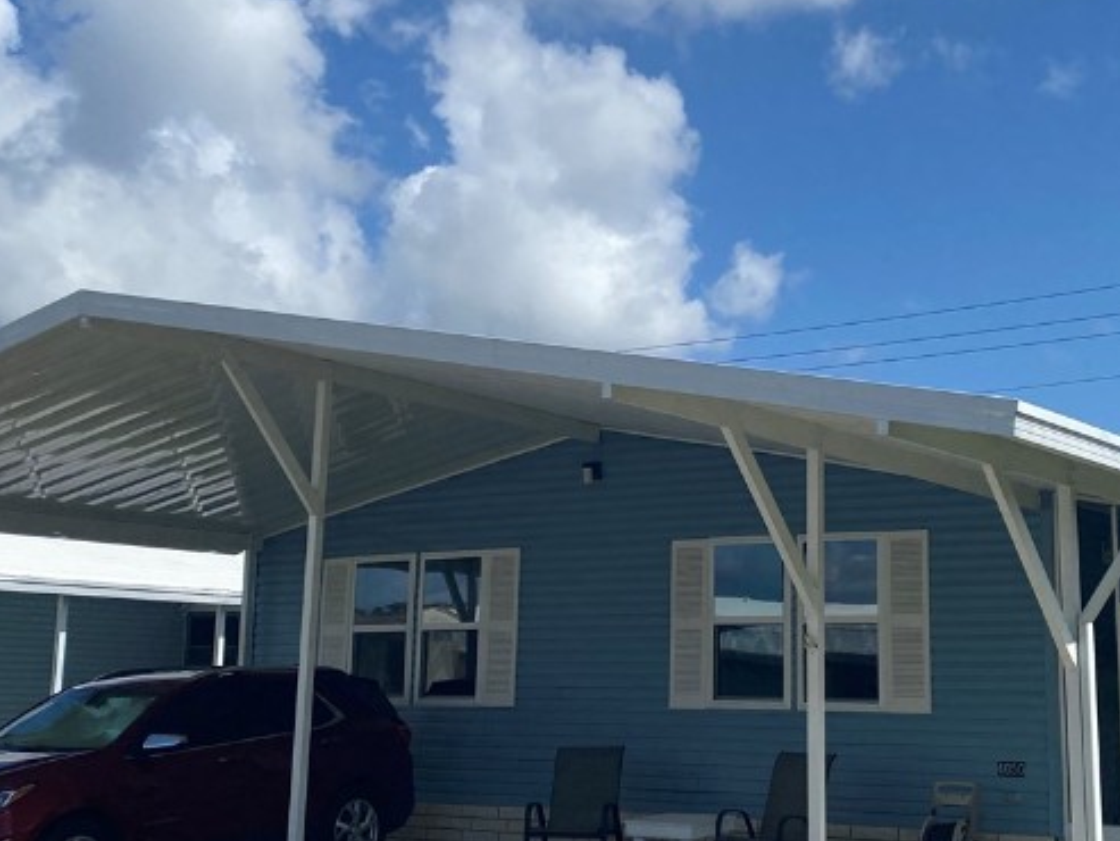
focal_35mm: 54
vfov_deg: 27.0
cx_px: 718
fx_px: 1748
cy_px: 368
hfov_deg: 35.3
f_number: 1.8
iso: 32
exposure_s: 1/4608
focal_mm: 4.25
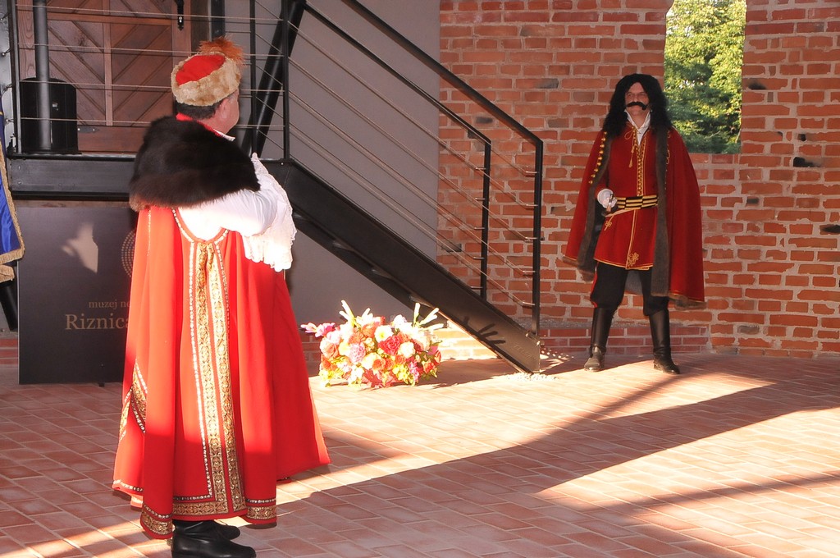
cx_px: 420
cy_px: 279
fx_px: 1678
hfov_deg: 28.1
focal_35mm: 72
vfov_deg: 18.9
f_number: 9
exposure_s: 1/250
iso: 1600
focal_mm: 48
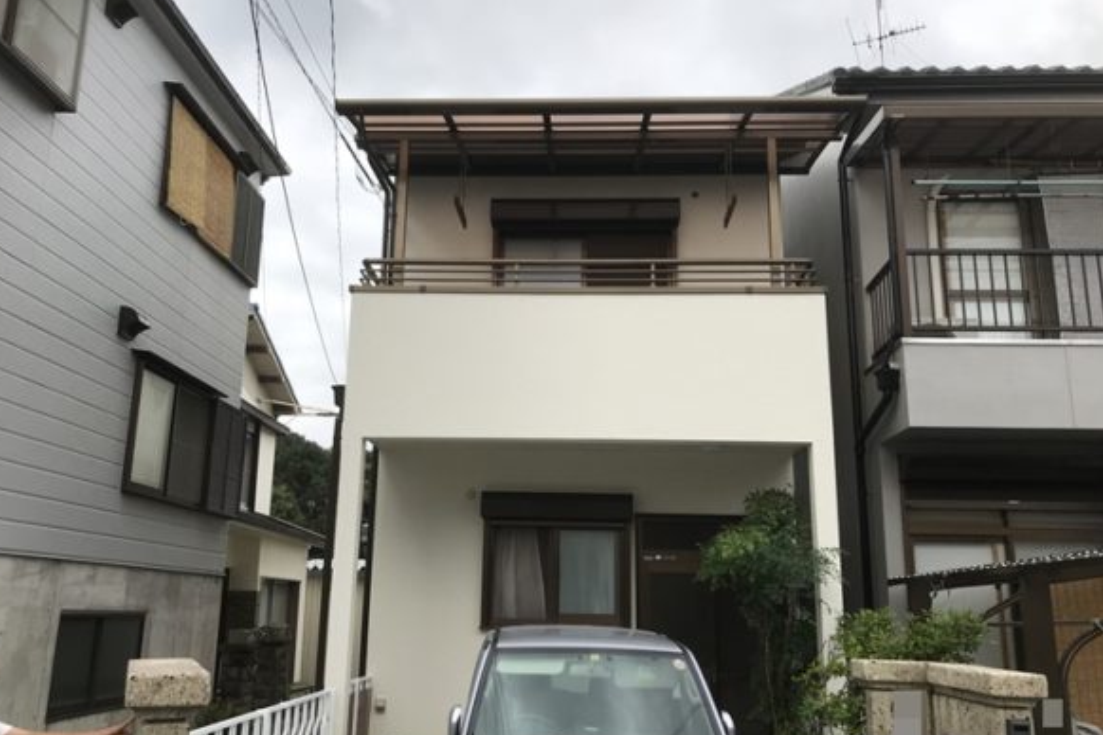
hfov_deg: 61.9
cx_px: 540
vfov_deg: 43.6
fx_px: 919
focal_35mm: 30
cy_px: 396
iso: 20
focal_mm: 3.99
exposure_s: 1/2227
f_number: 1.8
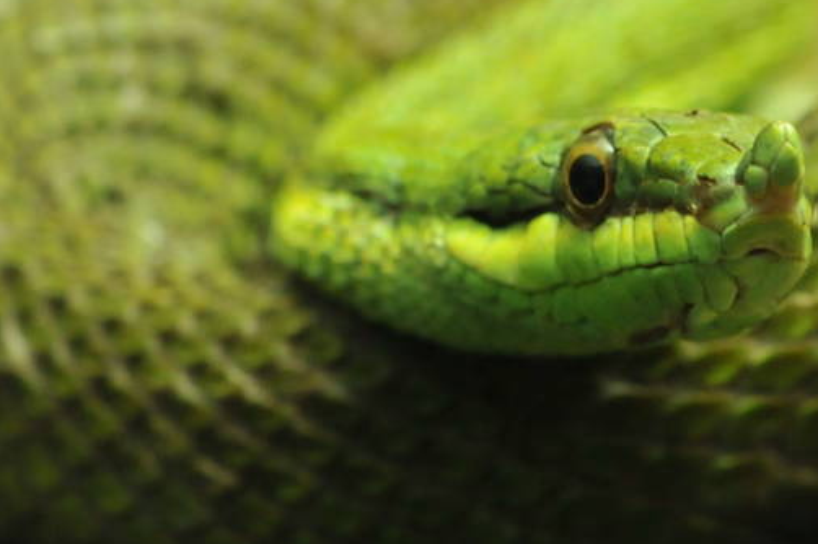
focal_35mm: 502
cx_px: 727
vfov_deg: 2.7
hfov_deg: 4.1
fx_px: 11389
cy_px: 217
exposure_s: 1/50
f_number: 8
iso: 1000
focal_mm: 105
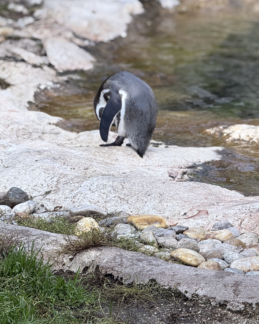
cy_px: 133
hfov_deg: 8.2
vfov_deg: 10.3
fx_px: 1792
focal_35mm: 187
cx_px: 233
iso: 50
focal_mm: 15.66
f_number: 2.8
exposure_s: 1/212
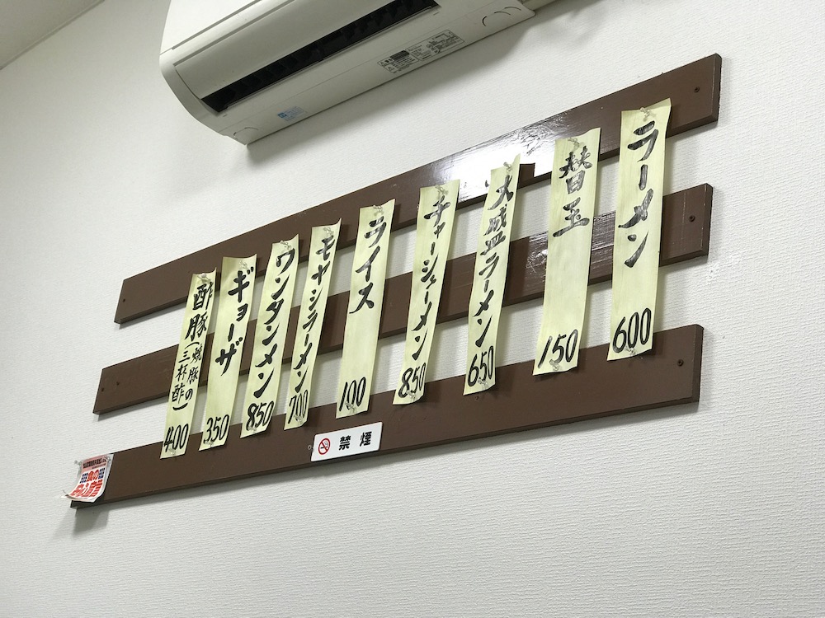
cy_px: 309
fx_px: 1358
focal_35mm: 57
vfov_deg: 25.7
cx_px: 412
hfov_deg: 33.8
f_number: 2.8
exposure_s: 1/60
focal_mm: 6.6
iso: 80
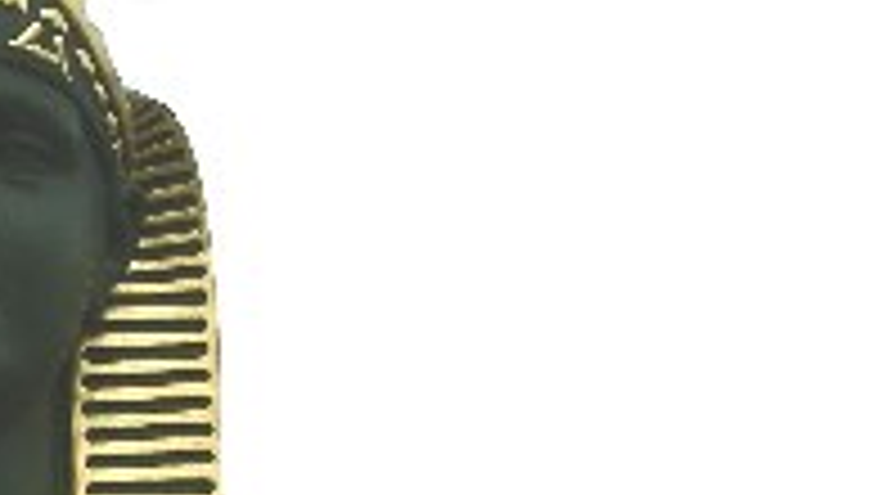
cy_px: 569
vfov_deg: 8.0
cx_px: -45
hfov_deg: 14.0
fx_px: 3518
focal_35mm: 151
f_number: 7.5
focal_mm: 11.6
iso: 50
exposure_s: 1/130
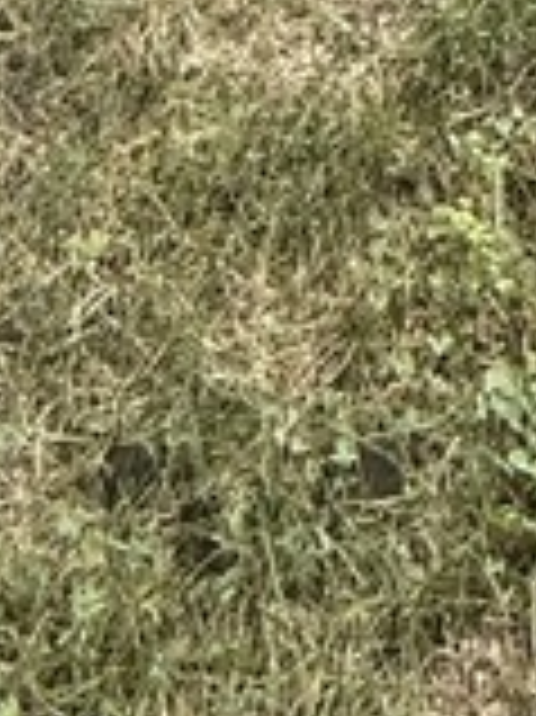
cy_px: -1378
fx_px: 1964
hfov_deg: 14.3
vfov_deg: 11.8
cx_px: 865
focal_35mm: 95
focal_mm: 2.22
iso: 64
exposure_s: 1/170
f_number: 2.2
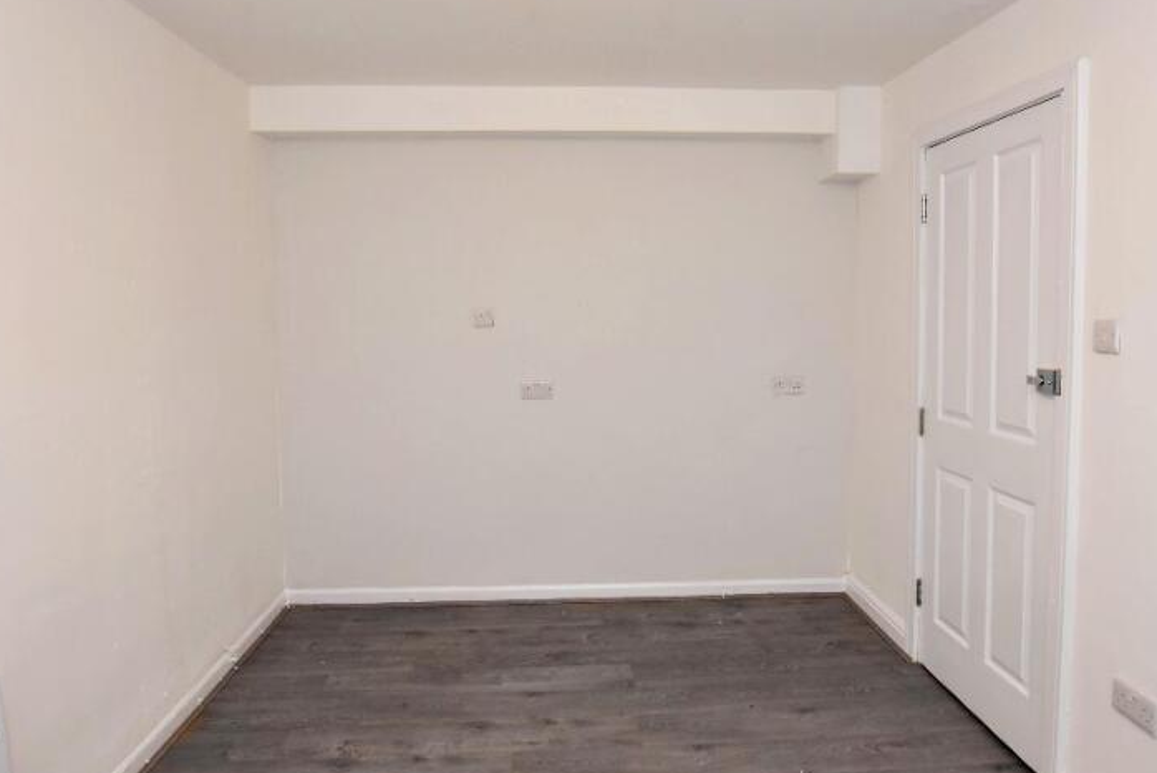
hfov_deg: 78.6
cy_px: 356
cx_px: 588
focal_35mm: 22
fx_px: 707
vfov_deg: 57.2
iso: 800
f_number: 4
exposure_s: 1/125
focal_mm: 10
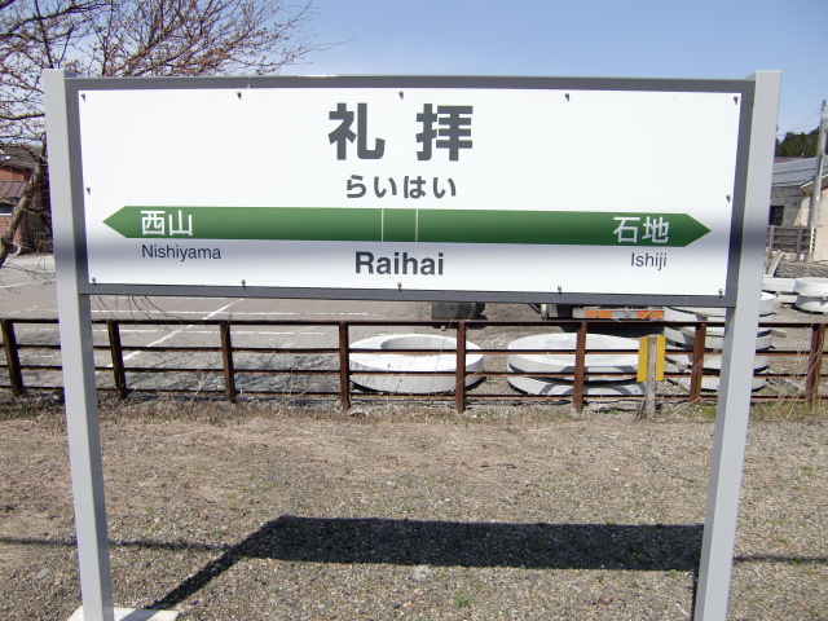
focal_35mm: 28
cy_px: 310
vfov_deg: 49.7
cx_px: 414
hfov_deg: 63.4
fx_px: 670
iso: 64
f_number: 7
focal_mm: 4.9
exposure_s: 1/200
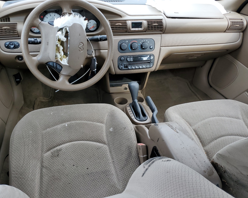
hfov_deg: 62.1
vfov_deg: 51.5
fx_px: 206
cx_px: 113
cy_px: 96
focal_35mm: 28
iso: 50
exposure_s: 1/208
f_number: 1.5
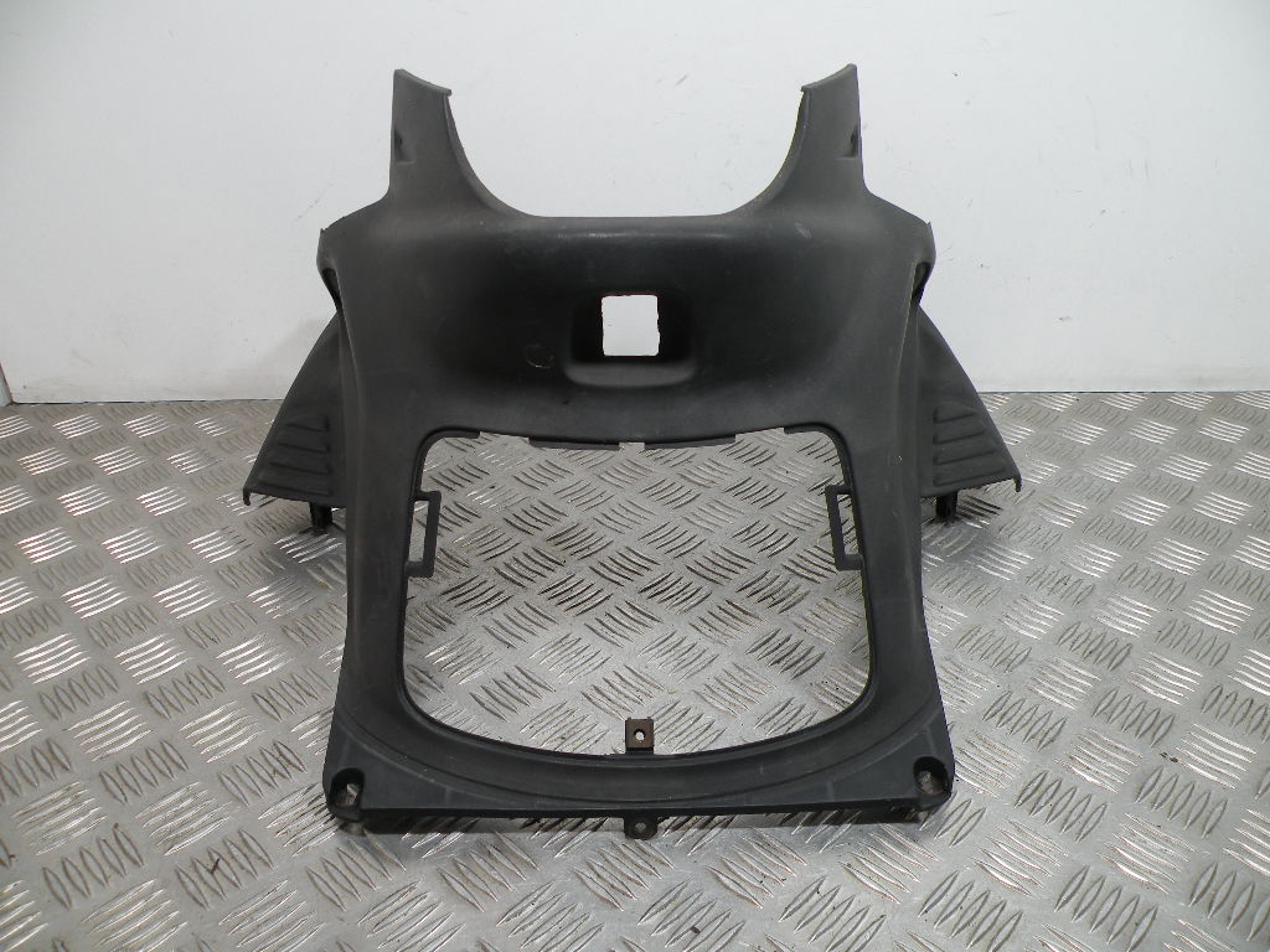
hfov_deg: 65.3
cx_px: 635
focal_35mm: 27
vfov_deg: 51.4
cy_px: 476
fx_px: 991
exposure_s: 1/61.6
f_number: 3.2
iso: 64
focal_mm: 4.7
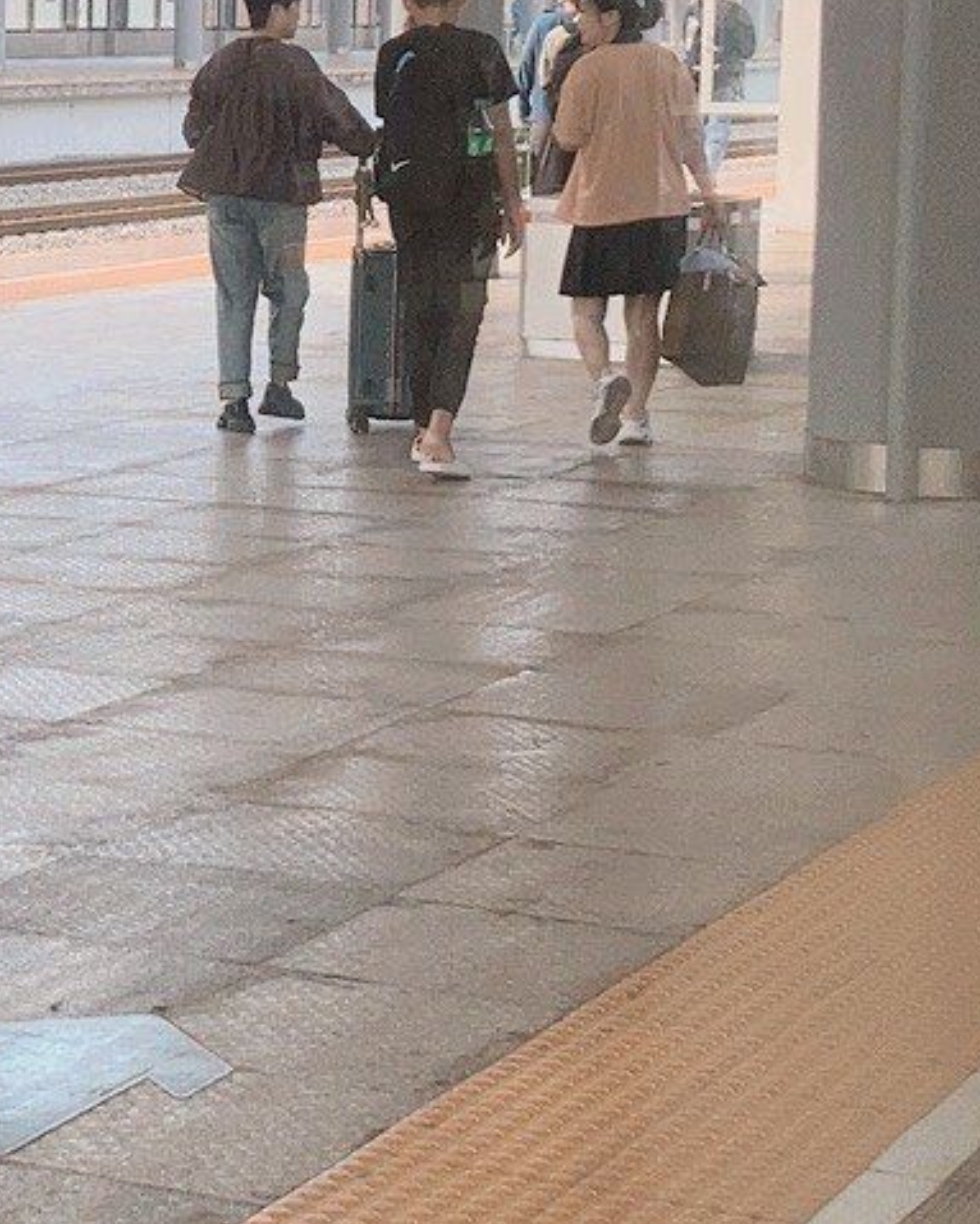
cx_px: -202
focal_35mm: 188
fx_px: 6809
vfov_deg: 10.1
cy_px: -210
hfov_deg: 8.1
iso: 20
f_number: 1.8
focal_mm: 3.99
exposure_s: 1/186
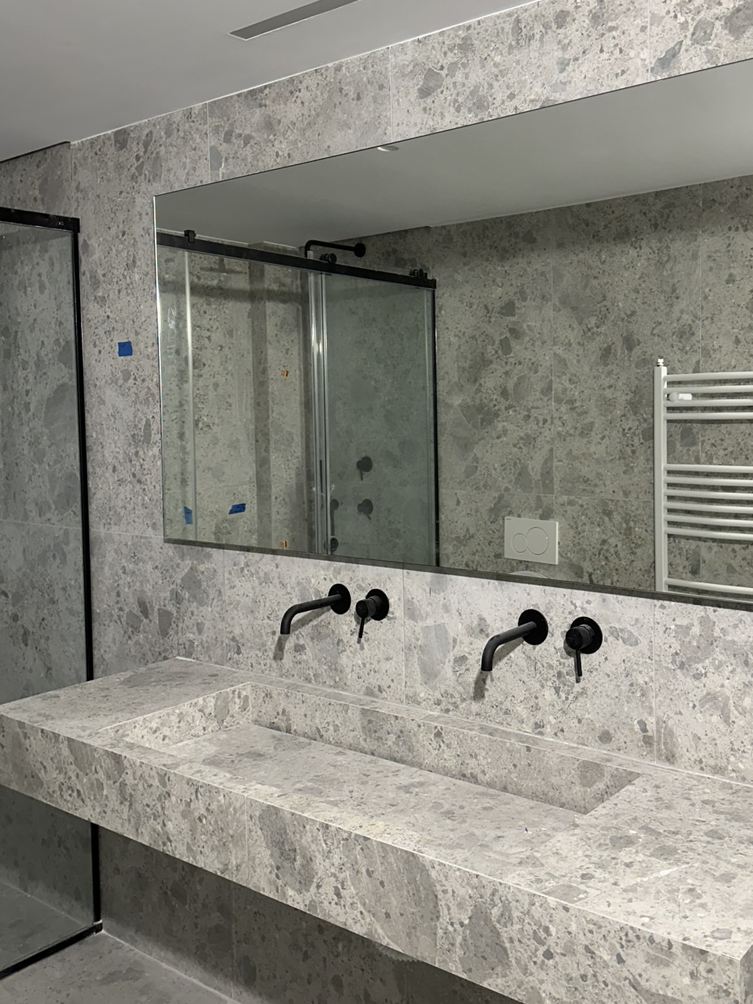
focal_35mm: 33
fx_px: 957
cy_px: 447
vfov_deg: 55.2
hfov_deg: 42.5
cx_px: 481
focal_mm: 6.86
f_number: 1.78
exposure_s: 1/100
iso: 125
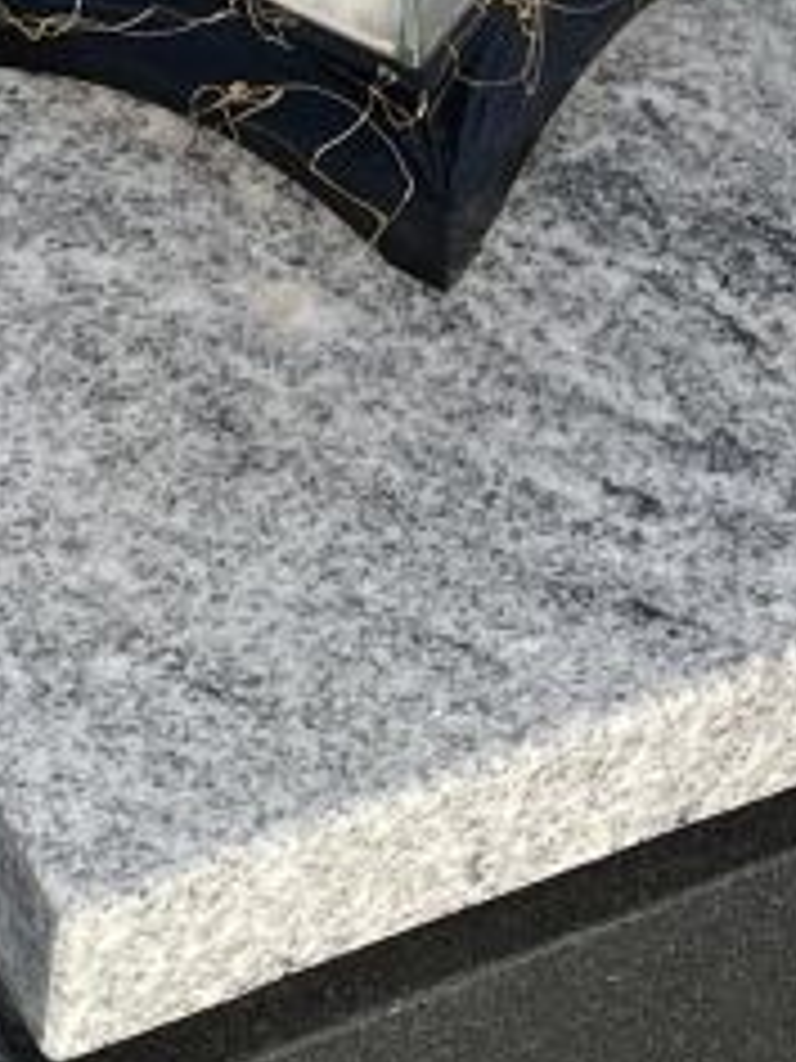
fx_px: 5458
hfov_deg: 8.3
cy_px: -826
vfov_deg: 10.5
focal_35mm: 178
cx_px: 234
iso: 32
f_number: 1.6
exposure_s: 1/3125
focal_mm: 4.2
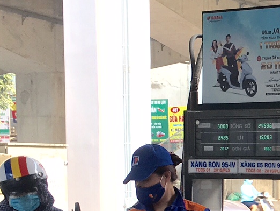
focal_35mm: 112
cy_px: 248
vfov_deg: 12.9
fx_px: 906
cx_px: 416
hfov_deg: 16.1
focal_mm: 4.15
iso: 25
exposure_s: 1/100
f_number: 2.2
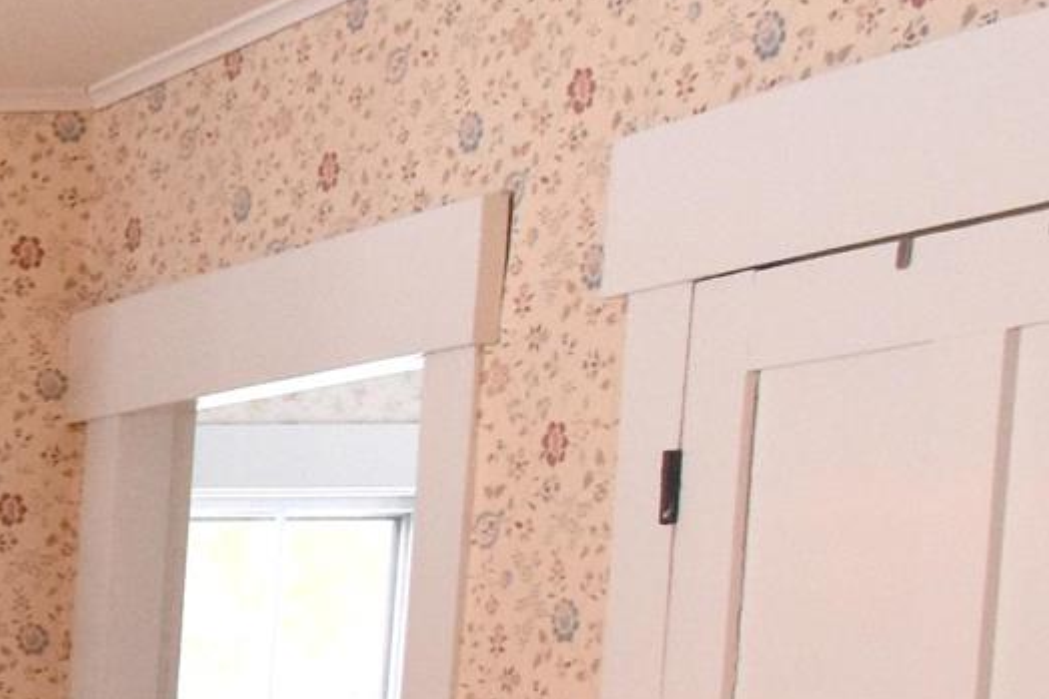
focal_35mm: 88
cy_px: 1043
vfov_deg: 14.5
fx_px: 2563
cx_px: -1447
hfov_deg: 14.8
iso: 400
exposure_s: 1/160
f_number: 6.3
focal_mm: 10
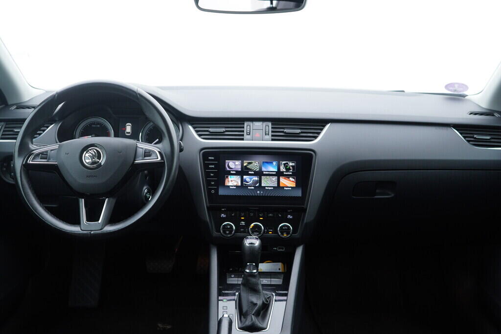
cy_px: 167
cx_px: 250
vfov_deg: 36.9
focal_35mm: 36
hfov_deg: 53.1
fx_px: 501
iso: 160
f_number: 2.8
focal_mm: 24
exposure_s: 1/40
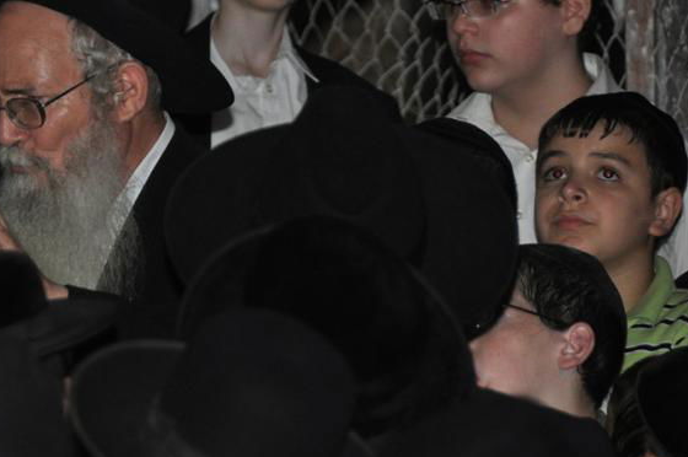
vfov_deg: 2.5
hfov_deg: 3.8
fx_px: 10480
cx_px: 68
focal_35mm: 549
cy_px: 143
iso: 800
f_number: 5.6
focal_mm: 200
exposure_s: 1/60
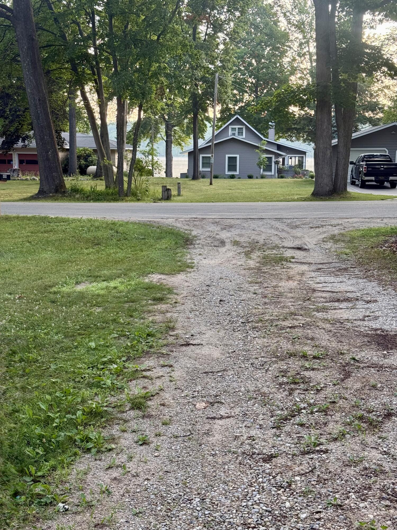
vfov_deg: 39.7
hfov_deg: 30.3
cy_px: 265
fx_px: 734
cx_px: 198
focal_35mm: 48
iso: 100
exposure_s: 1/150
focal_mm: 6.76
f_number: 1.78
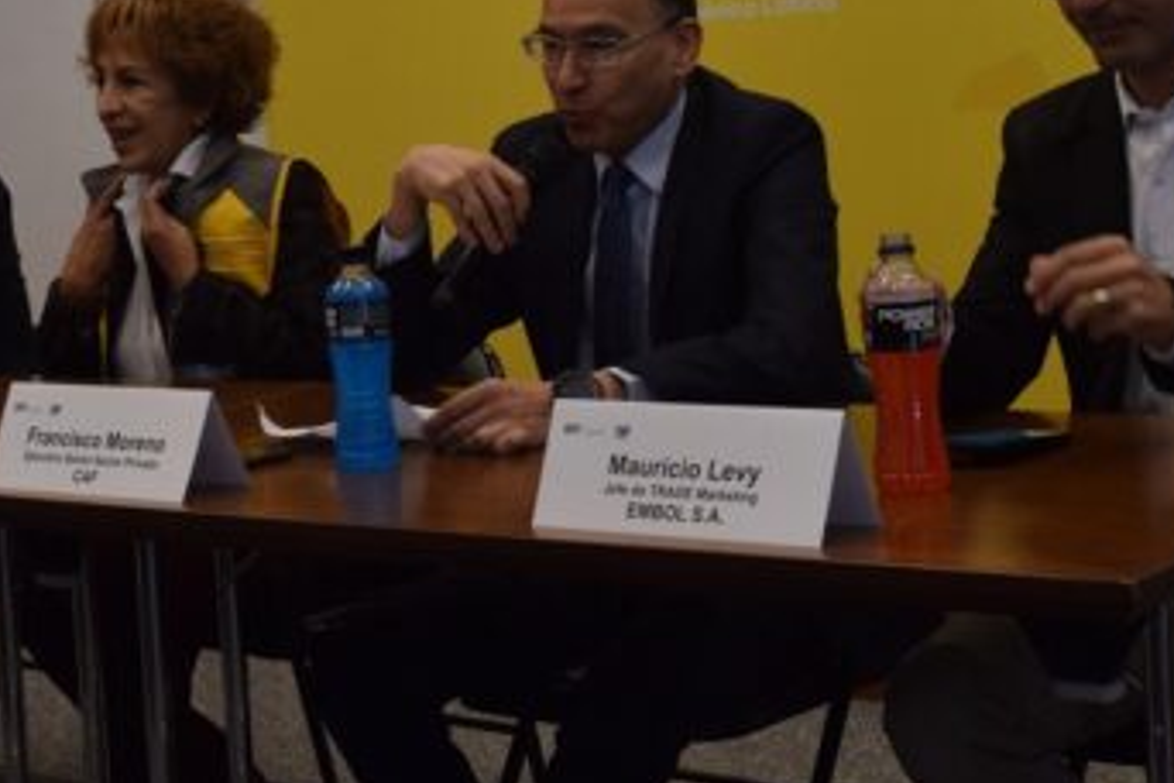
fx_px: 2576
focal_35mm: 79
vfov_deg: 17.1
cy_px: 124
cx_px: 371
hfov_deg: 25.5
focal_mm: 24
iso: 800
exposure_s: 1/125
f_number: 6.3
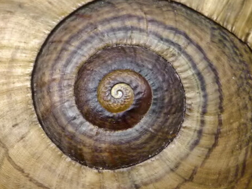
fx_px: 1705
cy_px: 82
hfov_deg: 8.4
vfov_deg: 6.4
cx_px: 178
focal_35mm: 234
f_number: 4
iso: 200
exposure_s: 1/320
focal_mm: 18.9
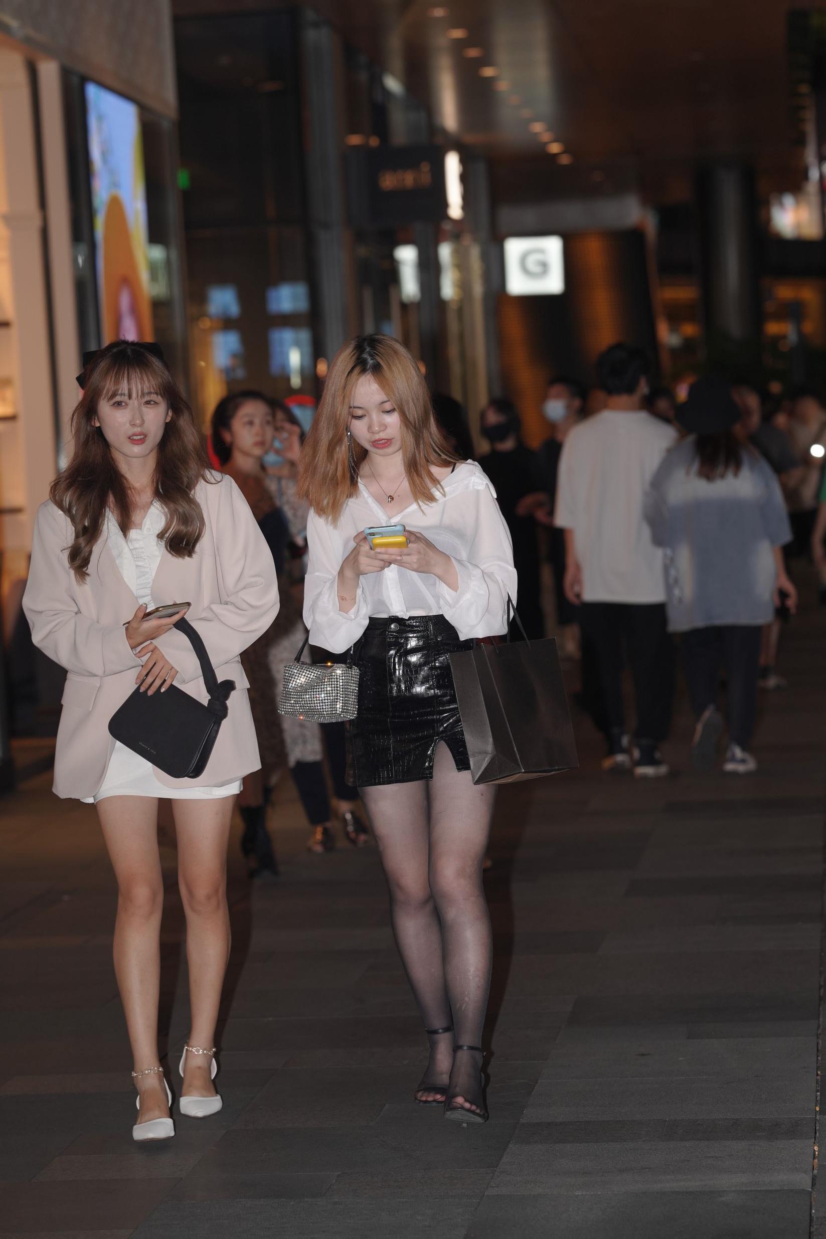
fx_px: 4647
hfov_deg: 10.2
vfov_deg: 15.2
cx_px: 413
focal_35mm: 135
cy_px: 620
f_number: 4.5
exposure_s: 1/200
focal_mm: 135
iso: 500
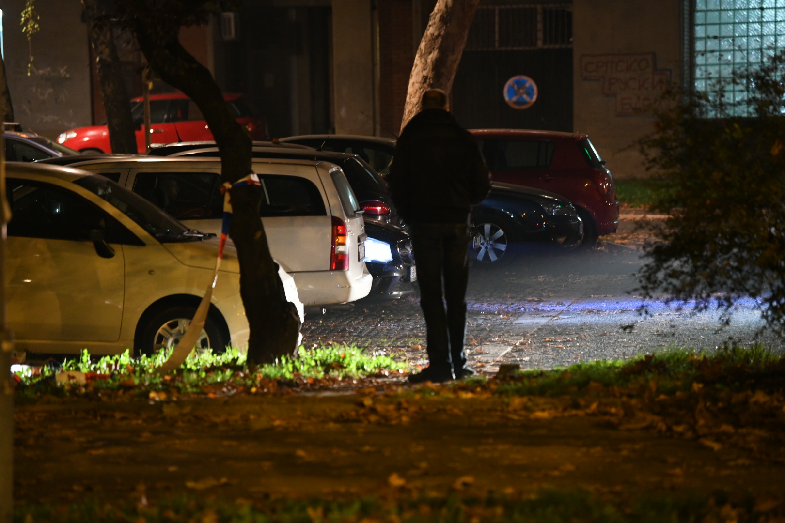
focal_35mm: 145
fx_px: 3162
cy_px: 262
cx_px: 392
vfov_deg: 9.5
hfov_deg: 14.2
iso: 5000
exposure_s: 1/40
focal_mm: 145
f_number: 2.8
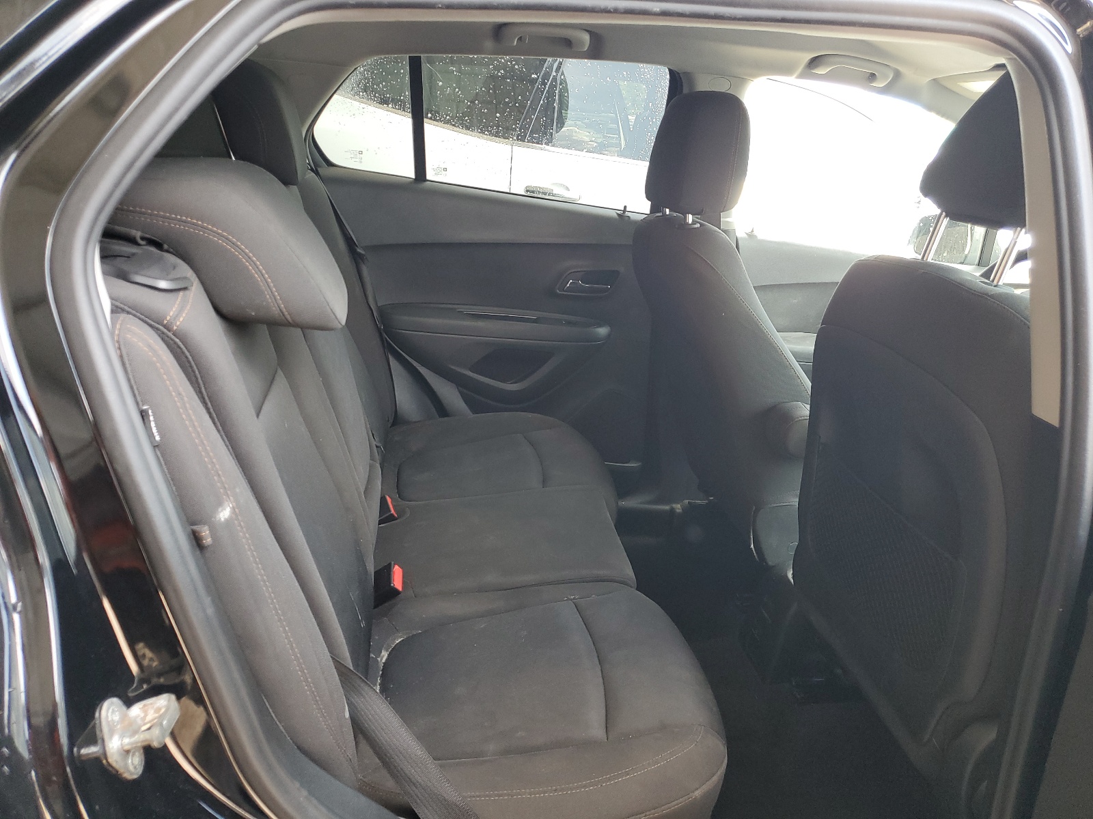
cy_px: 410
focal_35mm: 26
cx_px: 546
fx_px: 821
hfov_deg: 67.3
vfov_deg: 53.1
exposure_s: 1/120
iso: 87
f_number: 1.5
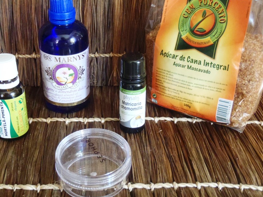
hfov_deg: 40.4
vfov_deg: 30.8
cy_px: 79
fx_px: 357
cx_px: 116
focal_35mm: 47
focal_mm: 6.83
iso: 400
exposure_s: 1/4
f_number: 4.6
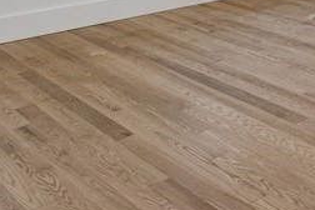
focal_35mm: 65
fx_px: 569
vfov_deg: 18.1
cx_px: 238
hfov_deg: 30.4
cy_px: -127
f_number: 11
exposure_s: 1/3
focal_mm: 16
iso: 400
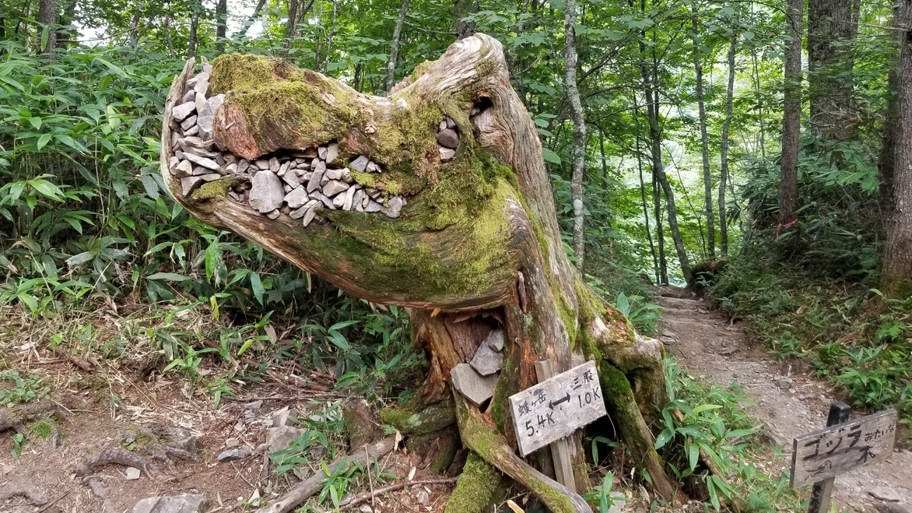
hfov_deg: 66.1
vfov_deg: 39.7
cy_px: 174
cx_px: 449
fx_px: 701
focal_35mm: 29
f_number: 1.7
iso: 100
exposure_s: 1/100
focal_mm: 4.25
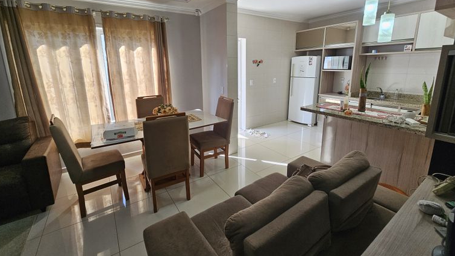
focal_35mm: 15
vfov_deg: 70.0
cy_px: 105
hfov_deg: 103.0
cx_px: 223
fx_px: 181
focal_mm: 2.2
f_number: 2.2
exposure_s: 1/120
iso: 80
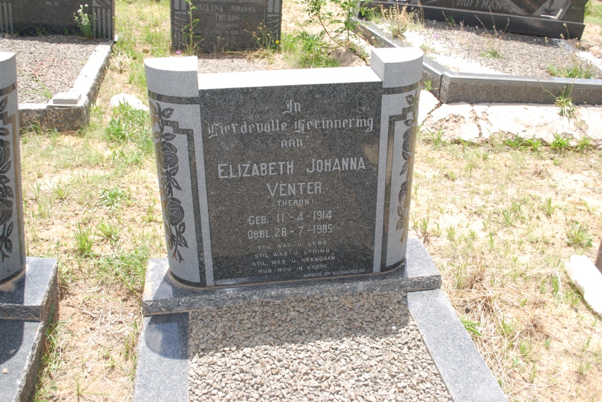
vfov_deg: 37.0
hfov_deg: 53.1
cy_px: 201
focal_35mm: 36
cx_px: 301
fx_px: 603
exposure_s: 1/200
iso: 100
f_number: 5.6
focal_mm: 24
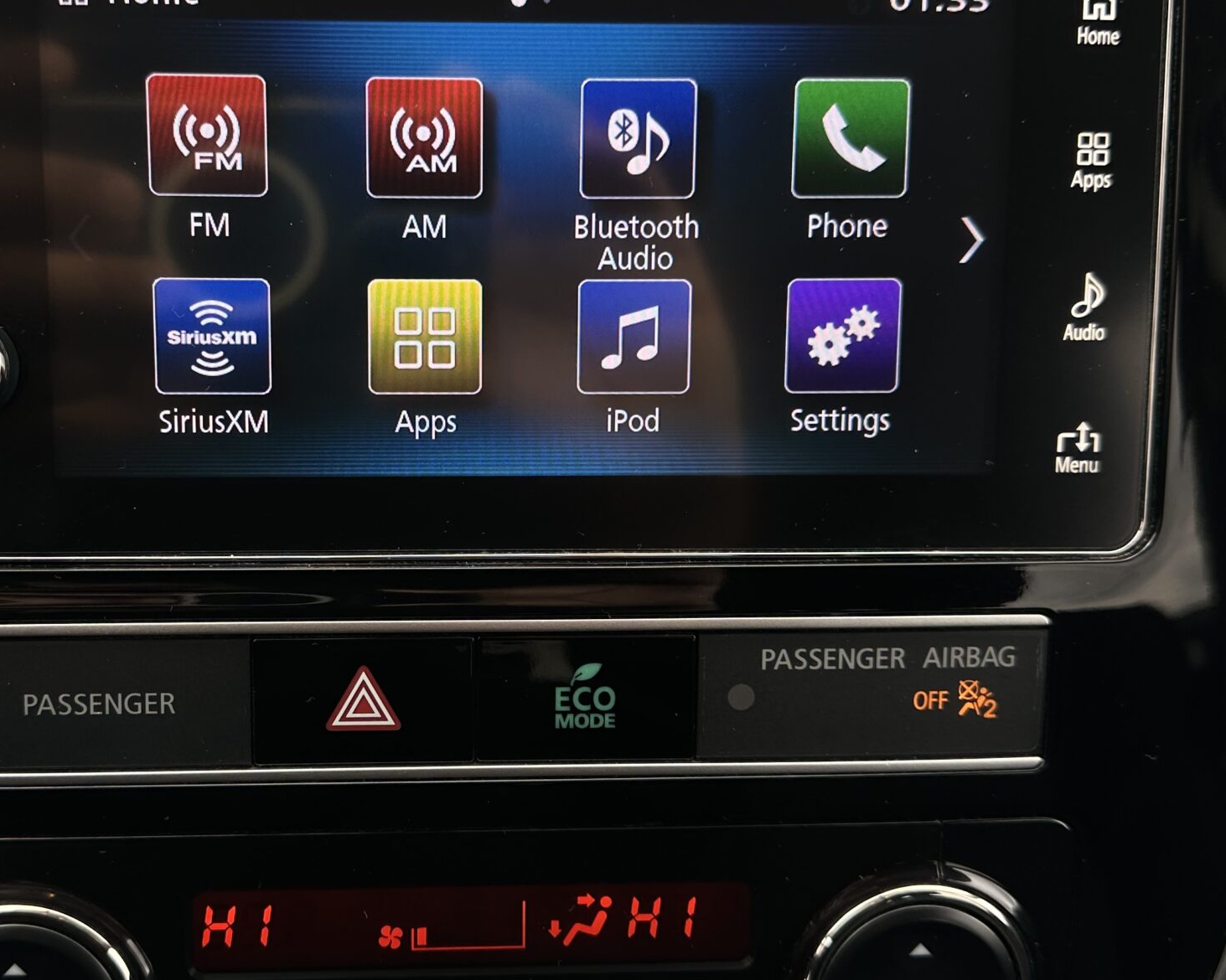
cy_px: 504
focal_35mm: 41
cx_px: 468
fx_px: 1487
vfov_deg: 36.5
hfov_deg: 44.5
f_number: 1.78
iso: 64
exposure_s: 1/122
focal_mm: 6.86
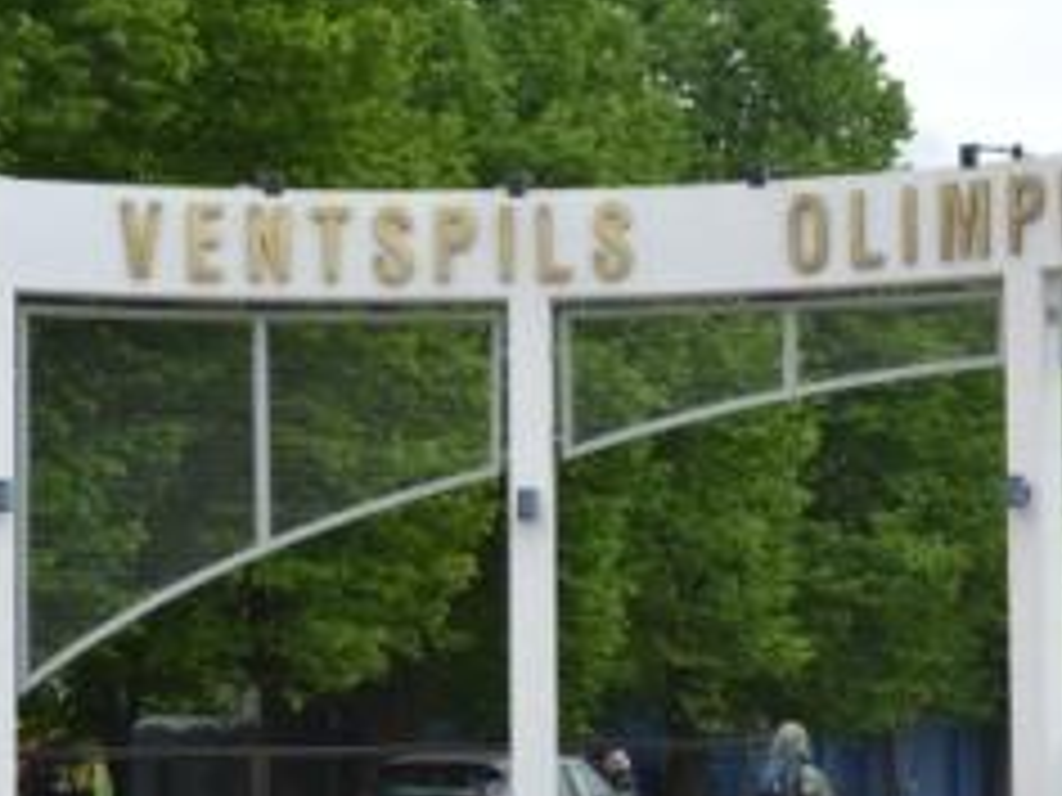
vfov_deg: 12.9
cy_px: 501
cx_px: 738
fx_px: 3528
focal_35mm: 115
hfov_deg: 17.1
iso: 100
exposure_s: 1/200
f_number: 7.1
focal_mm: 42
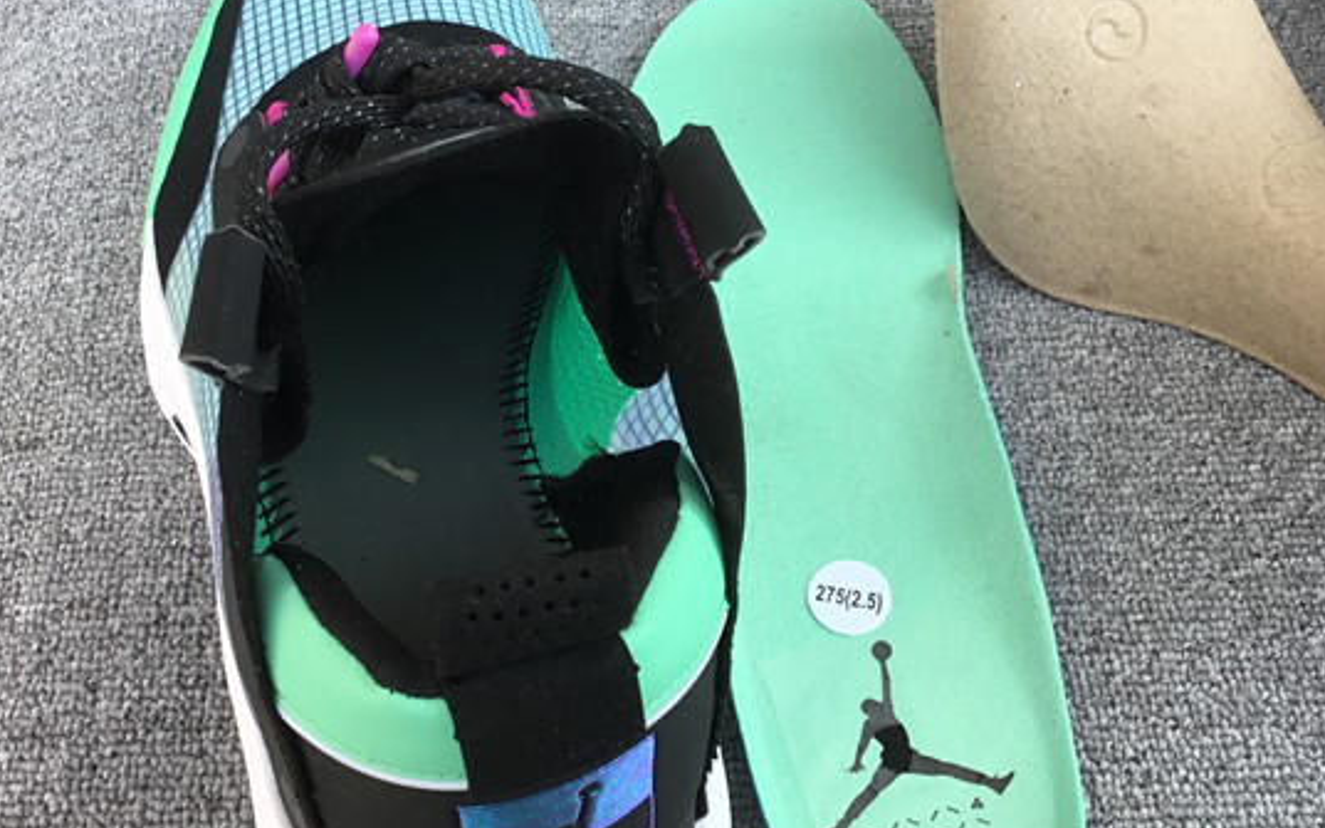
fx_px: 1769
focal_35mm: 49
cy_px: 353
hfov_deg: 41.0
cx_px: 618
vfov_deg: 26.3
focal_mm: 3.3
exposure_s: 1/100
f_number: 2.4
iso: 25
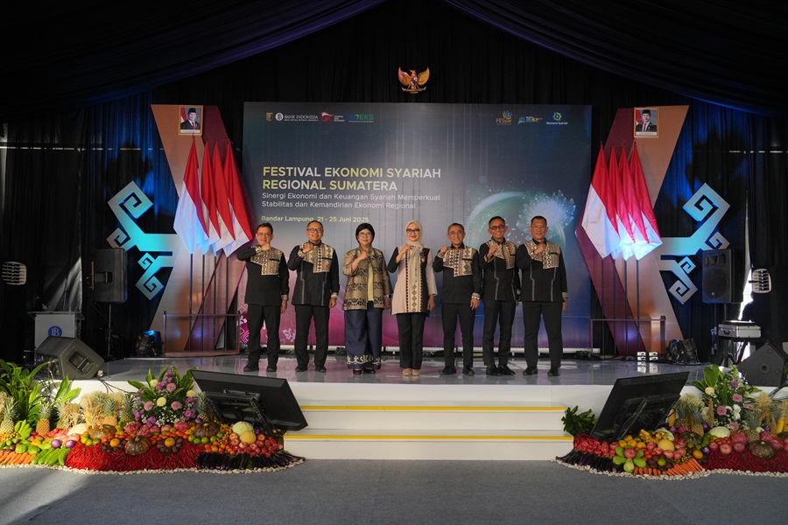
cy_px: 262
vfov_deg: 43.6
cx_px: 394
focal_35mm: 30
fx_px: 657
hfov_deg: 61.9
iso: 1000
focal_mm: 30
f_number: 6.3
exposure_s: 1/250
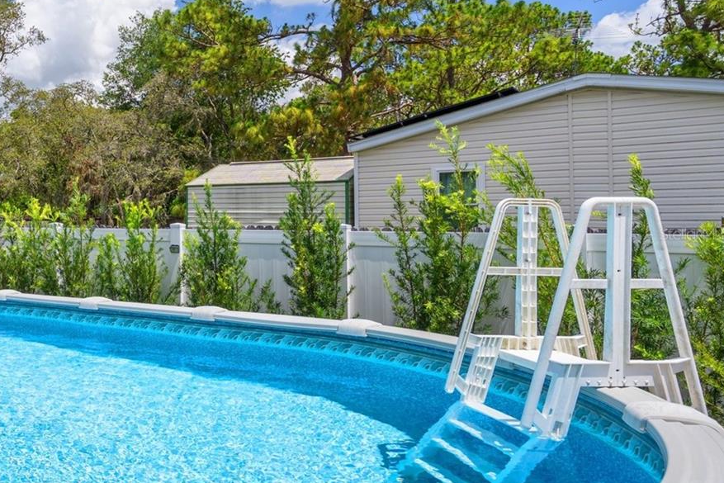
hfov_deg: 52.9
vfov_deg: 42.3
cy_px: 234
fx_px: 624
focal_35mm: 31
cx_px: 73
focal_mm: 17
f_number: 8
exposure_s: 1/250
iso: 320
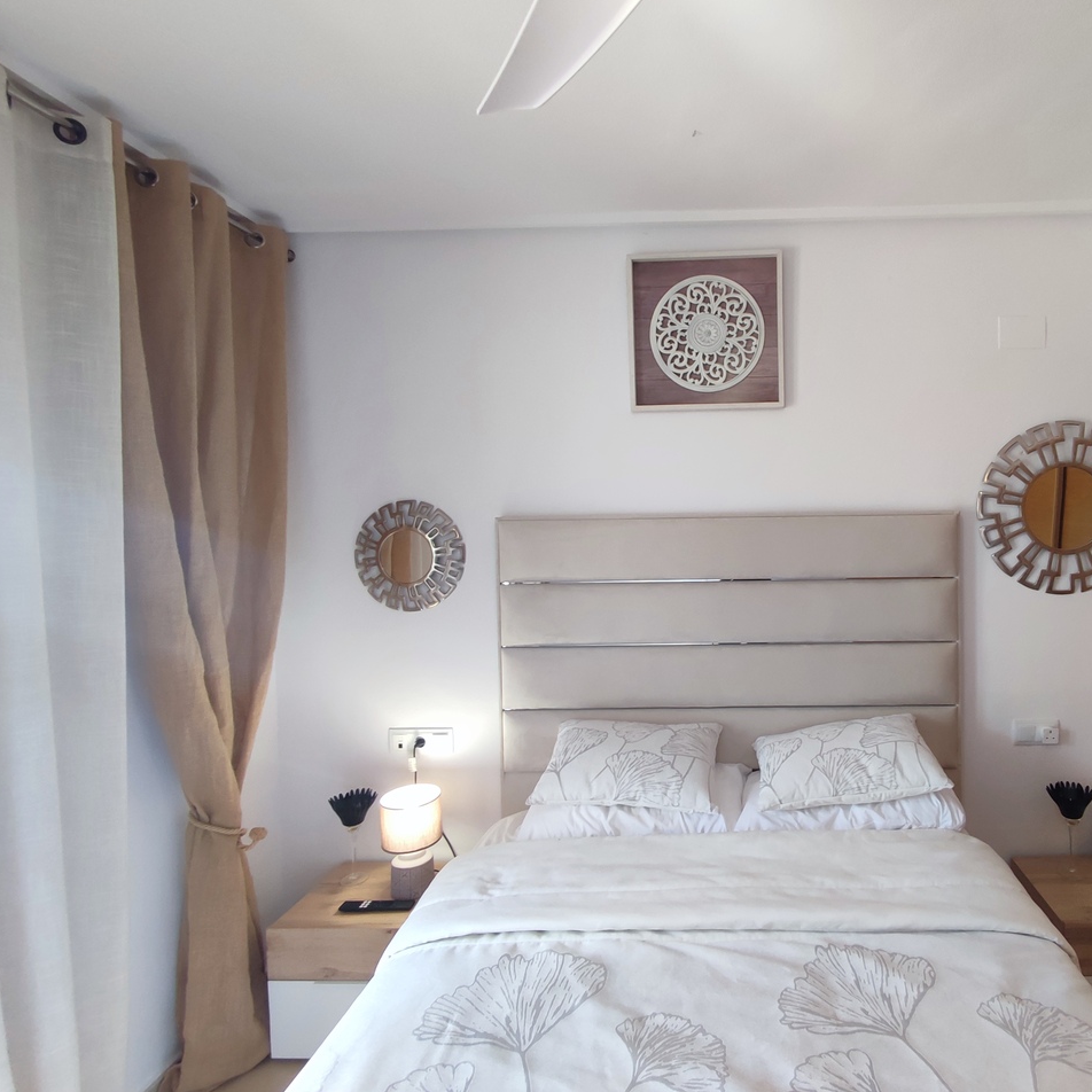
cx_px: 717
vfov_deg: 77.7
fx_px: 678
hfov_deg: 75.5
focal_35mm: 19
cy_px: 543
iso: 150
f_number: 2.2
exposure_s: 1/50
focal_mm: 1.65
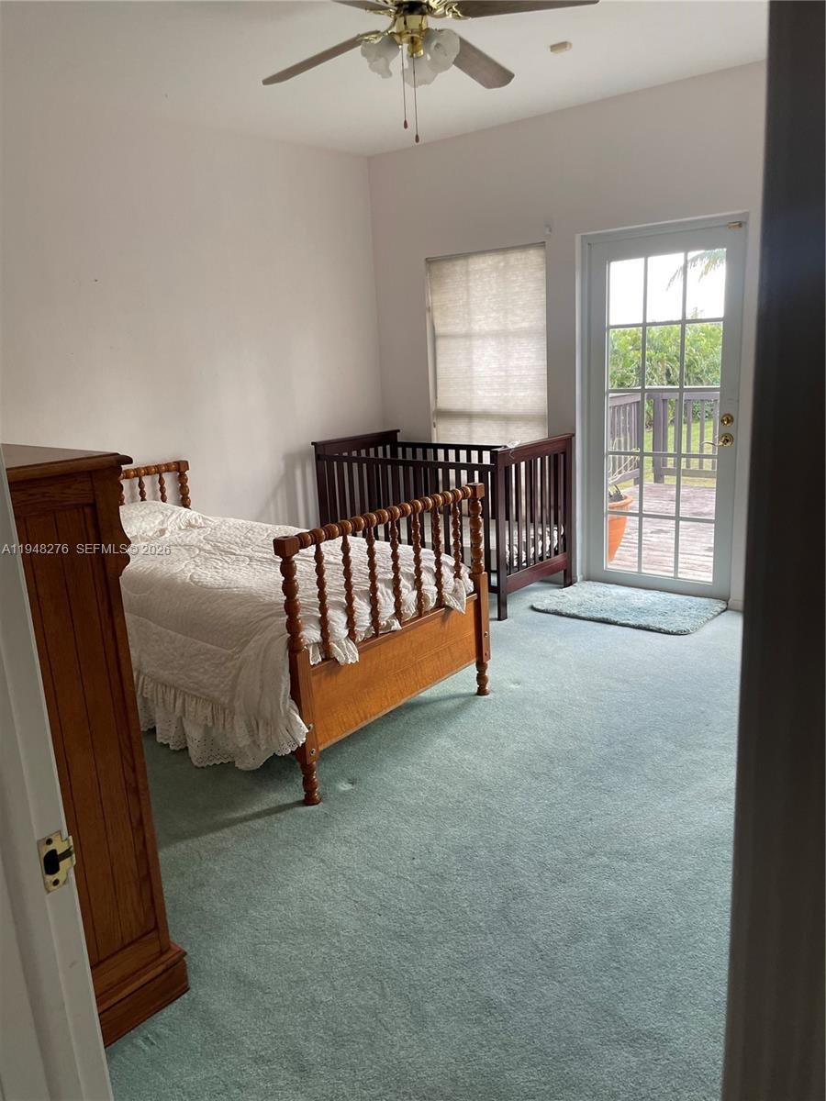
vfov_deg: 67.3
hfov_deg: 53.1
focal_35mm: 26
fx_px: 827
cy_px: 550
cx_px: 413
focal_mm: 4.2
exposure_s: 1/121
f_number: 1.6
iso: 80
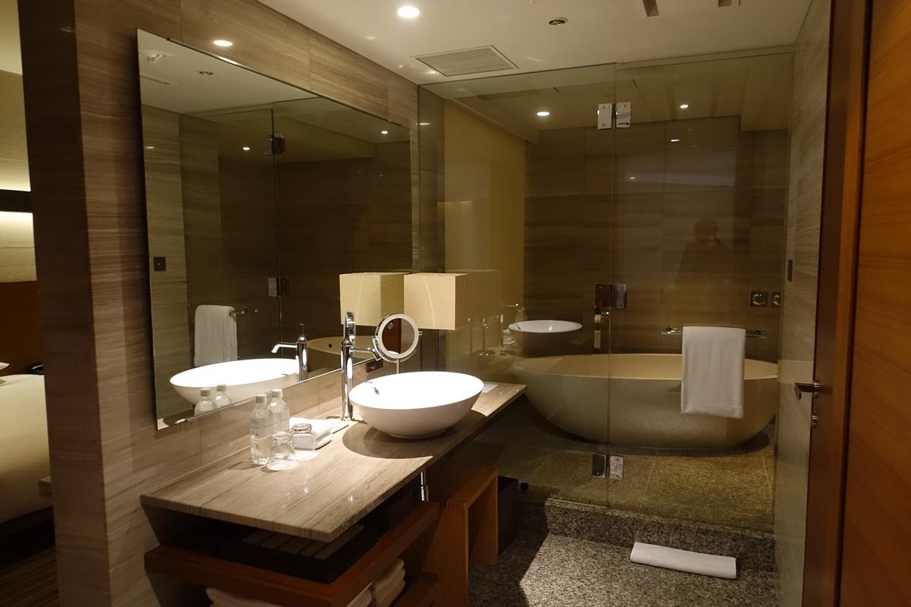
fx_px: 607
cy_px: 304
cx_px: 456
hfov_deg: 73.7
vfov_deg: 53.1
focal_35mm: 24
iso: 640
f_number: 1.8
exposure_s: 1/30
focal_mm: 8.8
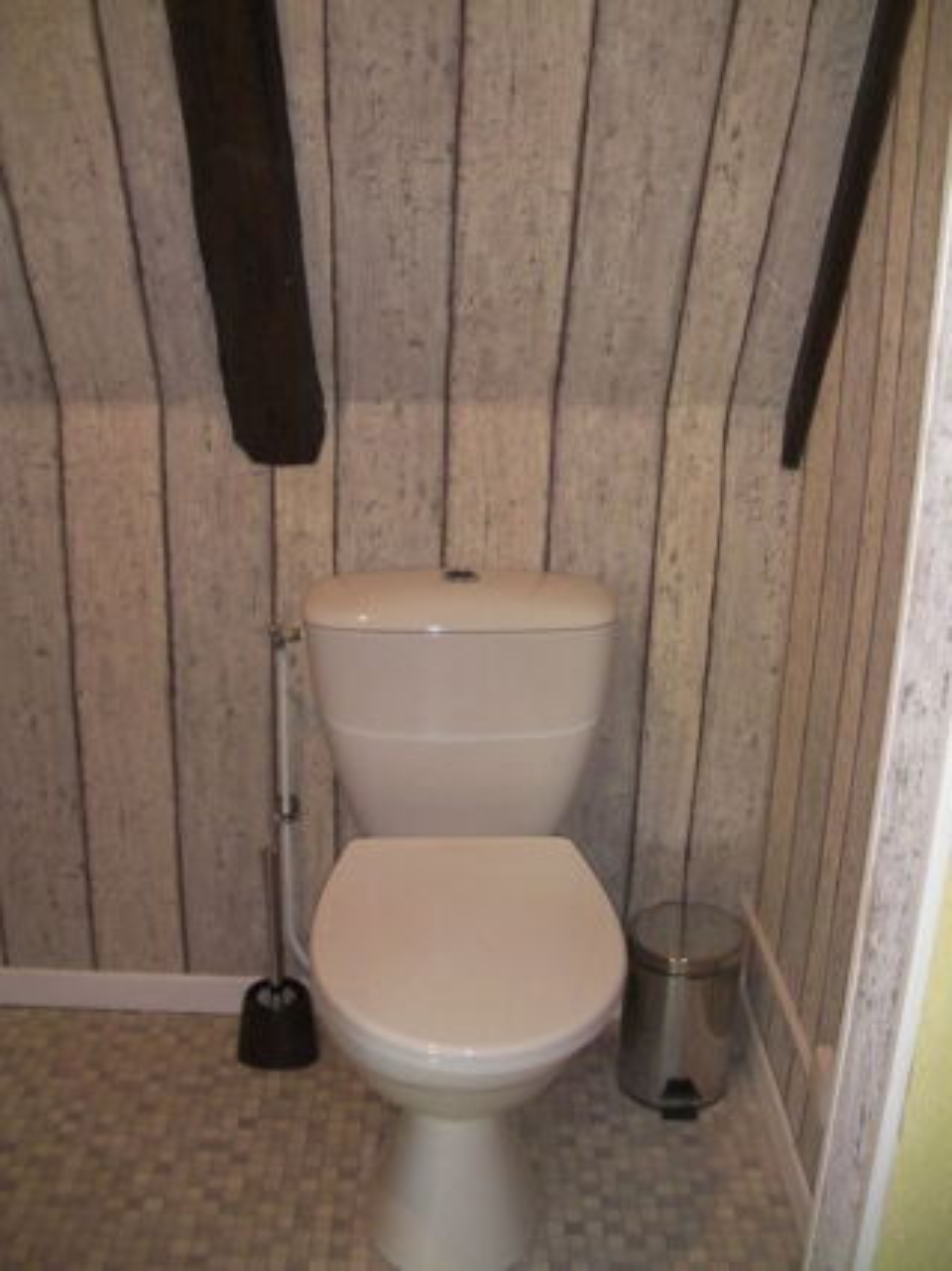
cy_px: 636
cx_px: 476
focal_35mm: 38
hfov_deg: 37.7
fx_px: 1394
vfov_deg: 49.0
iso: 200
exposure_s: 1/30
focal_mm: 6.3
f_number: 3.5
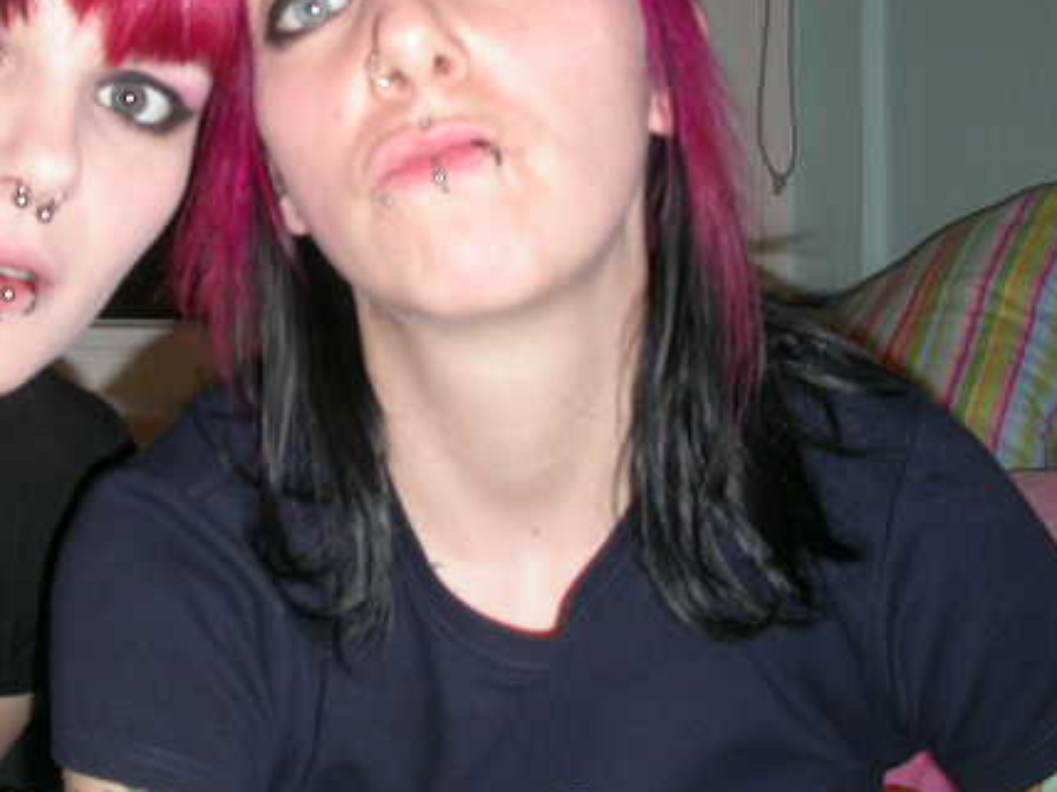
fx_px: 1740
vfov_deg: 25.5
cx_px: 391
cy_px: 265
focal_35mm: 57
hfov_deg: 33.6
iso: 100
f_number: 2.6
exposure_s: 1/60
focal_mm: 7.85
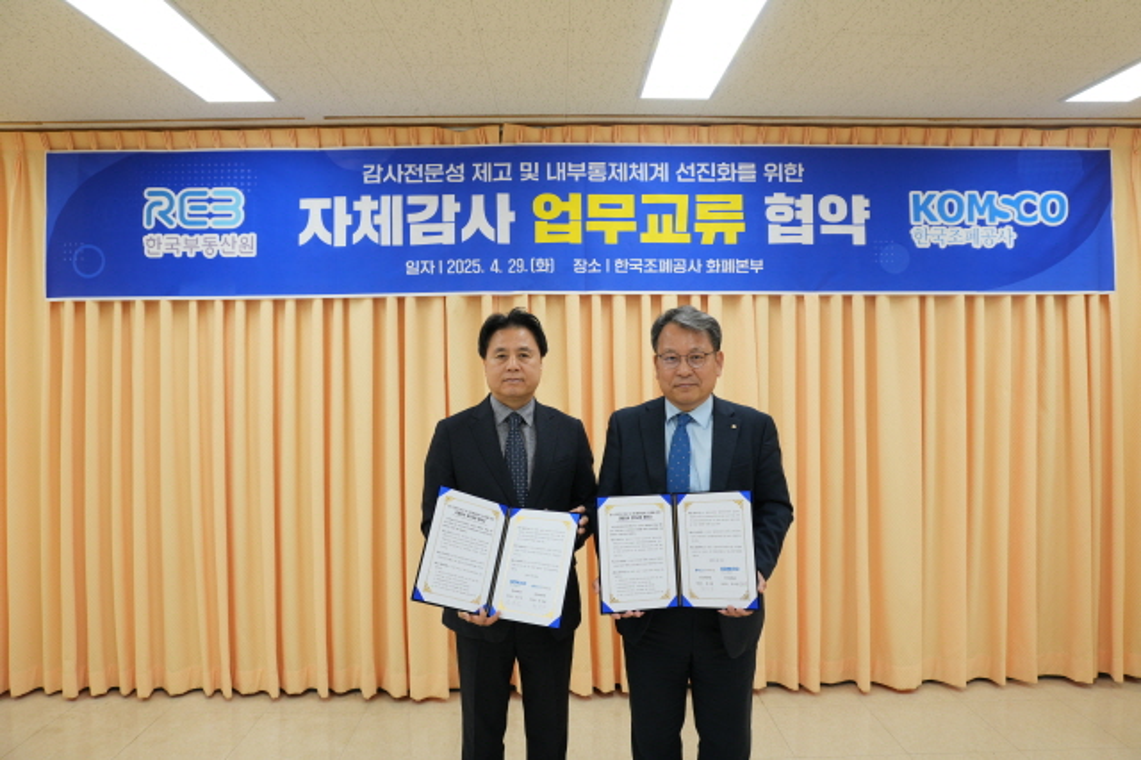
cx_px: 570
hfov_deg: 73.8
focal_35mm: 24
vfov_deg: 53.1
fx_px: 760
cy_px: 380
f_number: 5
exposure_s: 1/25
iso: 100
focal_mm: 16
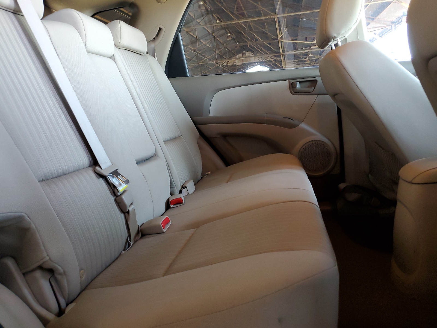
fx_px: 328
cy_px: 164
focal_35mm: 26
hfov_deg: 67.3
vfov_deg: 53.1
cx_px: 218
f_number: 1.5
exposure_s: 1/50
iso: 206
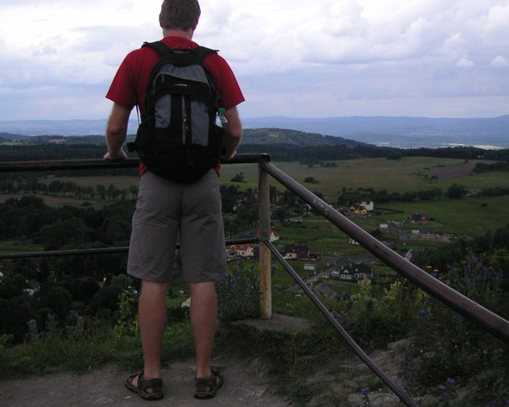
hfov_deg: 38.0
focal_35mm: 49
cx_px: 257
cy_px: 172
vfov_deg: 30.8
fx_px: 738
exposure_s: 1/180
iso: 50
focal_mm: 6.1
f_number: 6.7
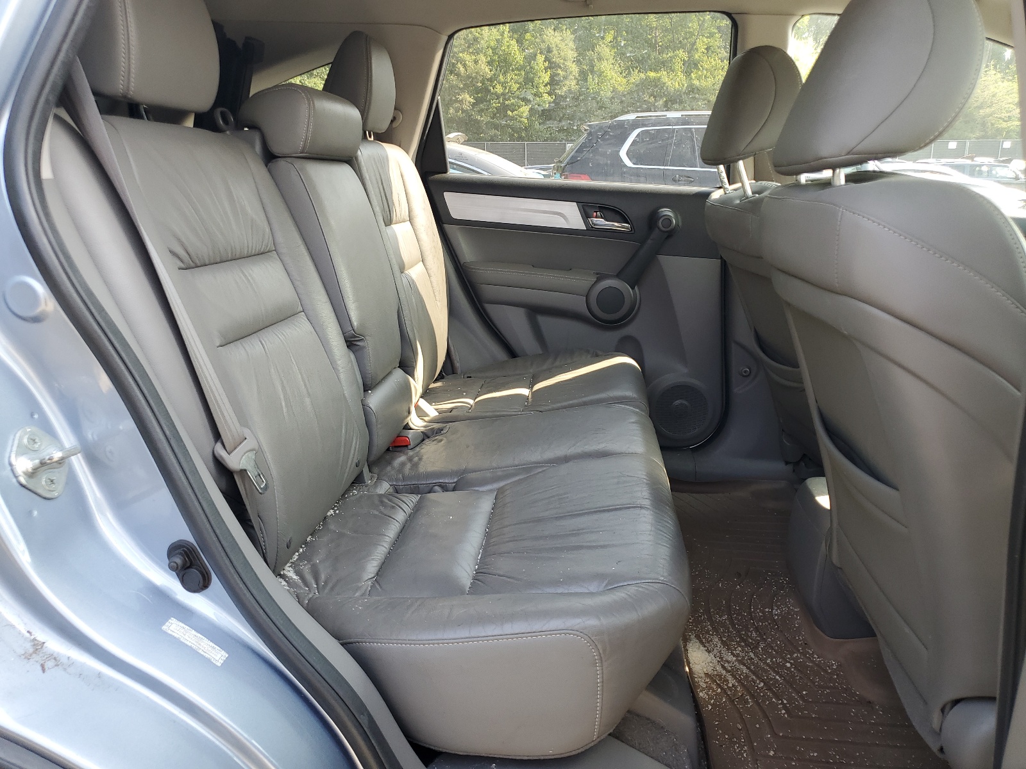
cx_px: 513
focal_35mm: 26
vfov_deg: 53.1
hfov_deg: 67.3
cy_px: 384
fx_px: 771
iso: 50
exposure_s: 1/128
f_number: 1.5
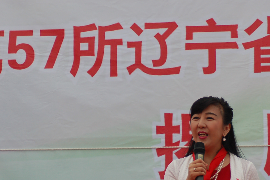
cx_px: 193
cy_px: 127
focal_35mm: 306
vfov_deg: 4.5
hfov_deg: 6.7
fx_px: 2293
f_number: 5.6
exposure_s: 1/500
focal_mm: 105
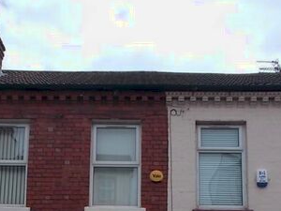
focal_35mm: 70
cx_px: 112
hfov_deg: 27.7
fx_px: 568
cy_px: 229
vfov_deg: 20.1
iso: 80
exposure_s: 1/200
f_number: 8.6
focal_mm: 5.3
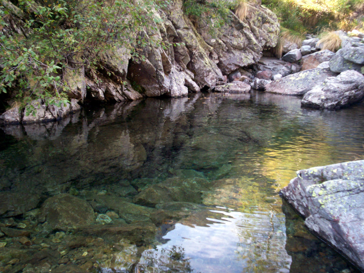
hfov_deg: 51.3
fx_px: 379
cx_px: 182
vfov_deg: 39.7
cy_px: 136
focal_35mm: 36
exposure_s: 1/49.5
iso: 140
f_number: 4.5
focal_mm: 5.9
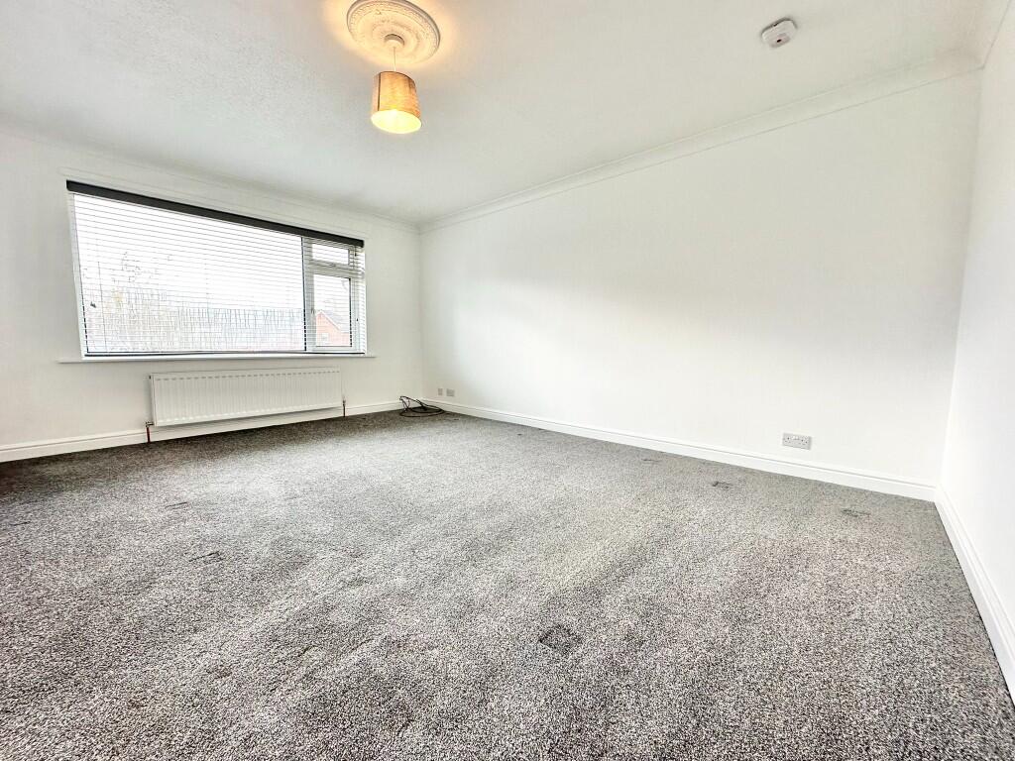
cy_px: 380
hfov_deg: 102.1
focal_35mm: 14
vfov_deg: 85.7
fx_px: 411
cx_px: 508
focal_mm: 2.22
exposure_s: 1/100
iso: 100
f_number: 2.2
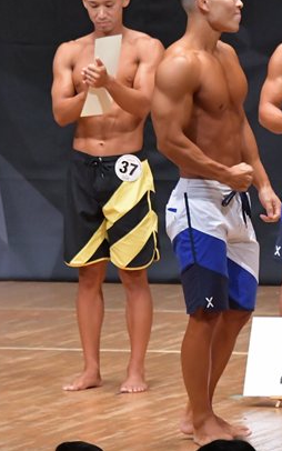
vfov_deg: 4.0
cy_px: 201
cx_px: 225
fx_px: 6451
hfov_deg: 2.5
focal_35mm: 525
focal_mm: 180
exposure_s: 1/400
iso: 8000
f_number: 5.6
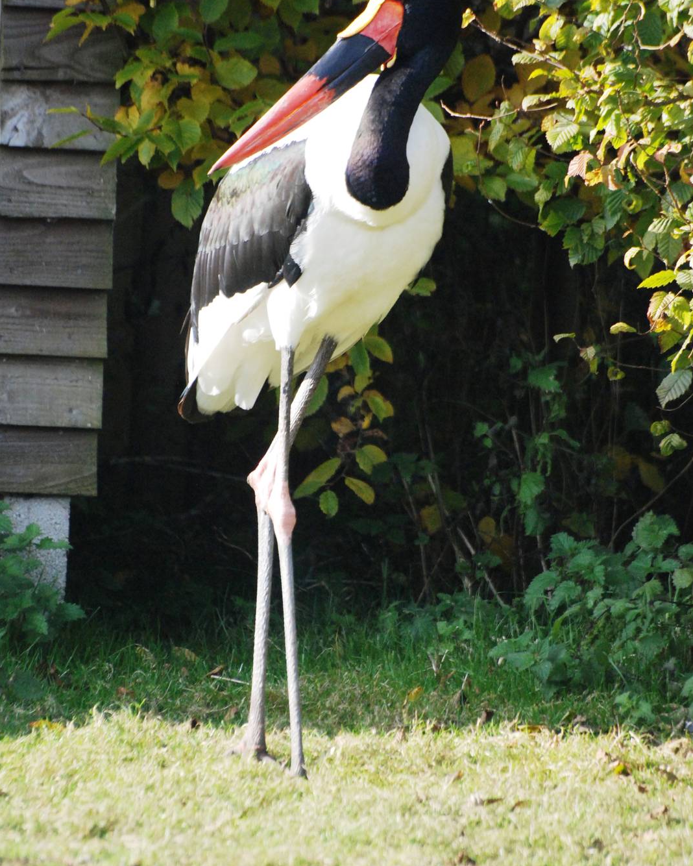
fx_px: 12992
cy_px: 348
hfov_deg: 3.1
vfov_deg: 3.8
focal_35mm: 507
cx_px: 346
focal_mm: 300
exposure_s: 1/800
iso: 1000
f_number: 5.6
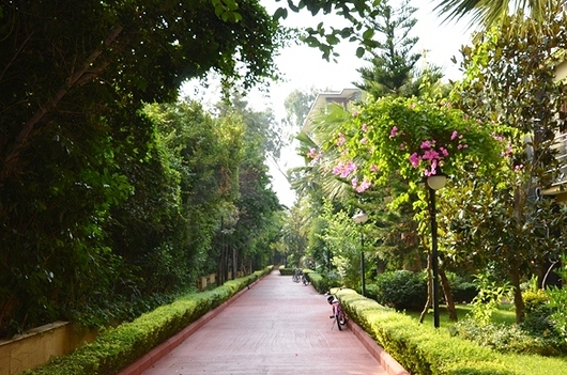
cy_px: 220
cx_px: 317
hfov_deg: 47.4
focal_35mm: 41
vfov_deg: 32.4
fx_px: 644
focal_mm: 20
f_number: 5.6
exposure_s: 1/80
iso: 100
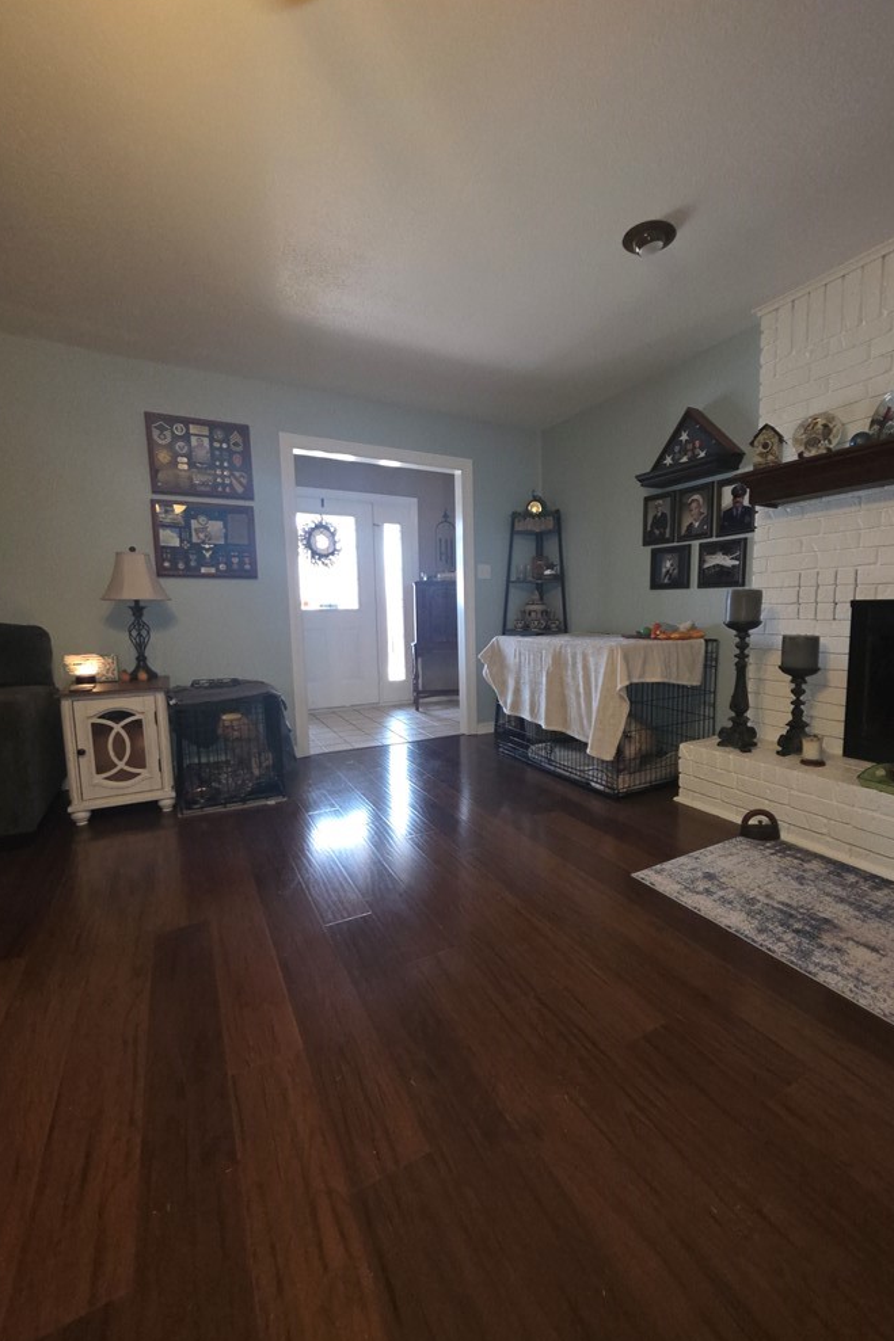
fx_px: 522
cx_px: 492
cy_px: 685
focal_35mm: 14
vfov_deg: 104.2
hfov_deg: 80.9
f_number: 1.9
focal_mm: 2.2
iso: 250
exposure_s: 1/60
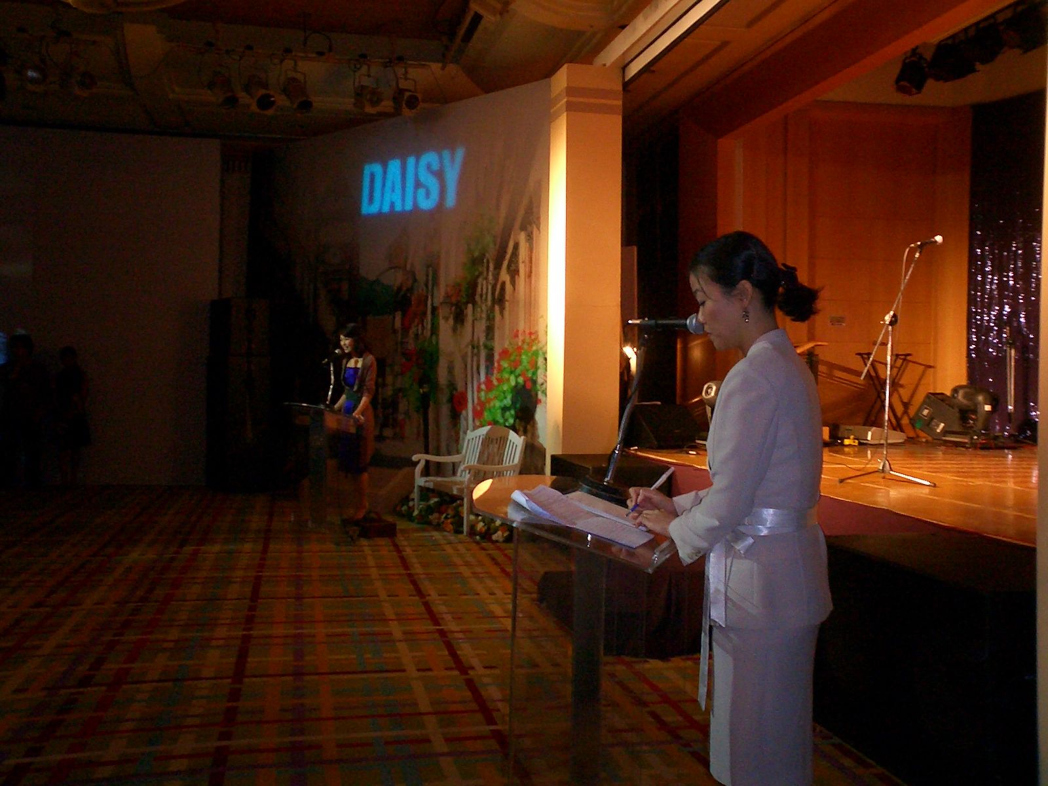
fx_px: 1120
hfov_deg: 50.1
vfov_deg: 38.7
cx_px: 524
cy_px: 393
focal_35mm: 37
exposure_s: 1/40
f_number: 3.5
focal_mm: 5.6
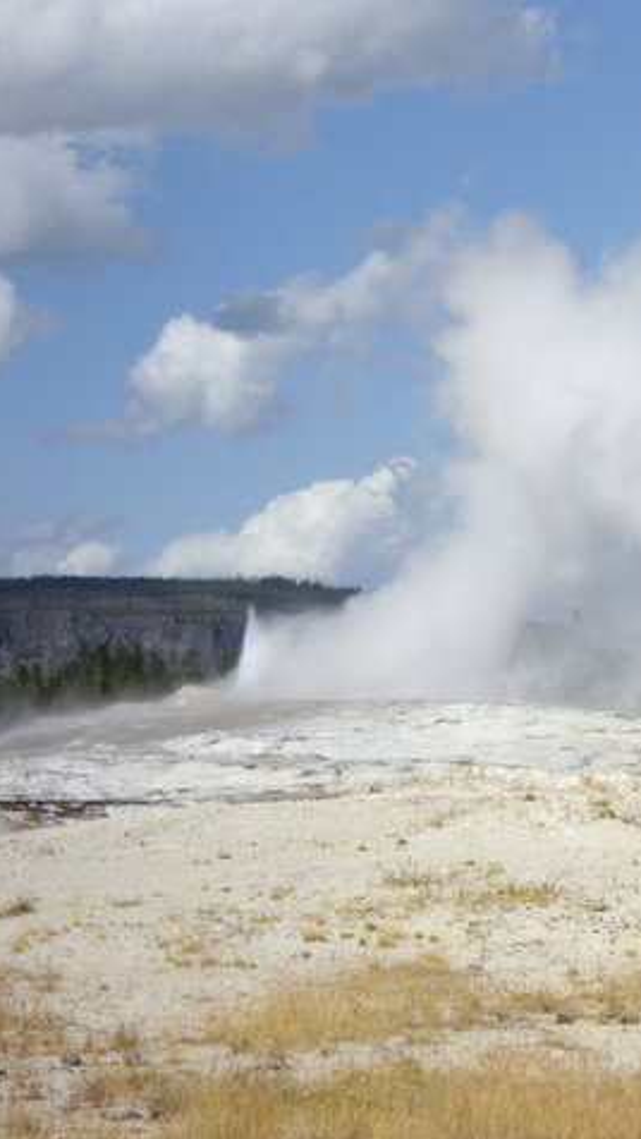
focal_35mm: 167
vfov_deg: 12.9
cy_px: 572
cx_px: 756
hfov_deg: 7.2
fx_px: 5043
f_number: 8.3
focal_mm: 18.6
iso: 50
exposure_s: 1/160
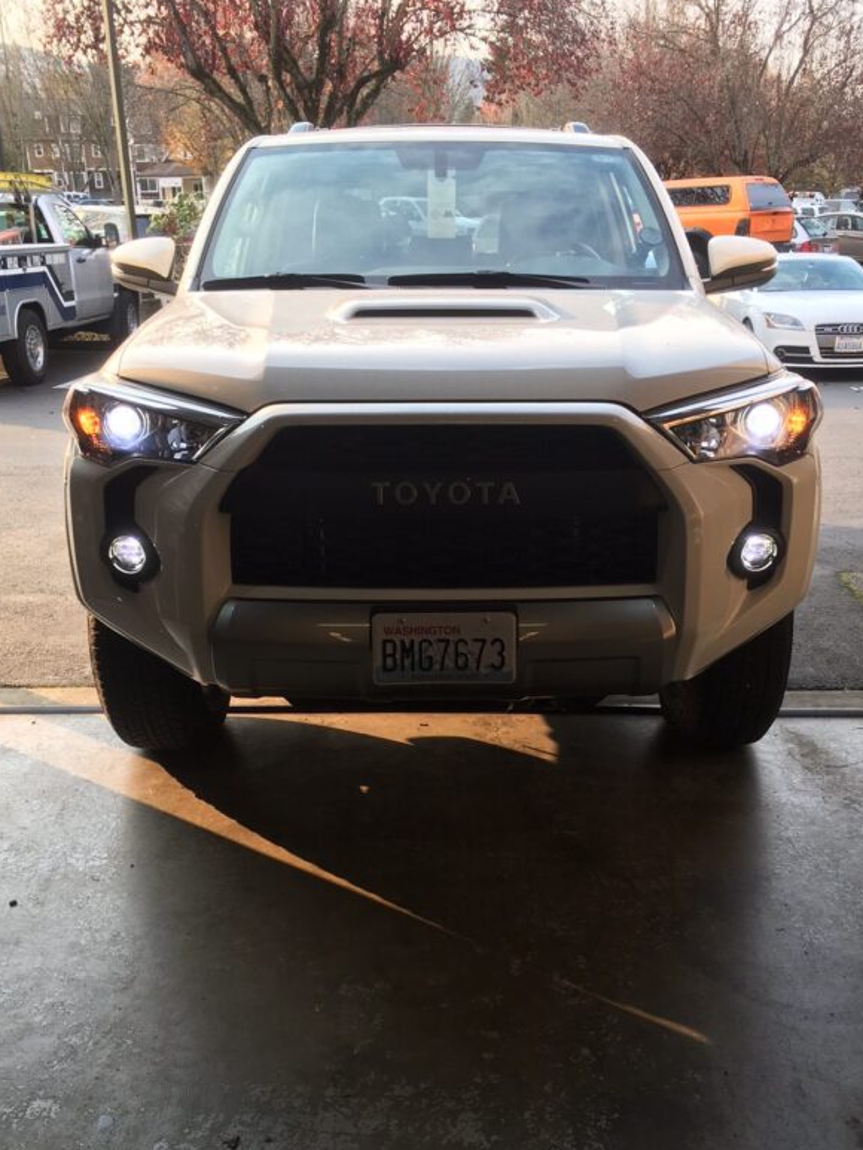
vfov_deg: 52.3
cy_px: 682
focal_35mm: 35
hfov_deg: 40.7
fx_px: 1163
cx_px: 452
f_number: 2.2
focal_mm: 4.15
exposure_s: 1/170
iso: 25
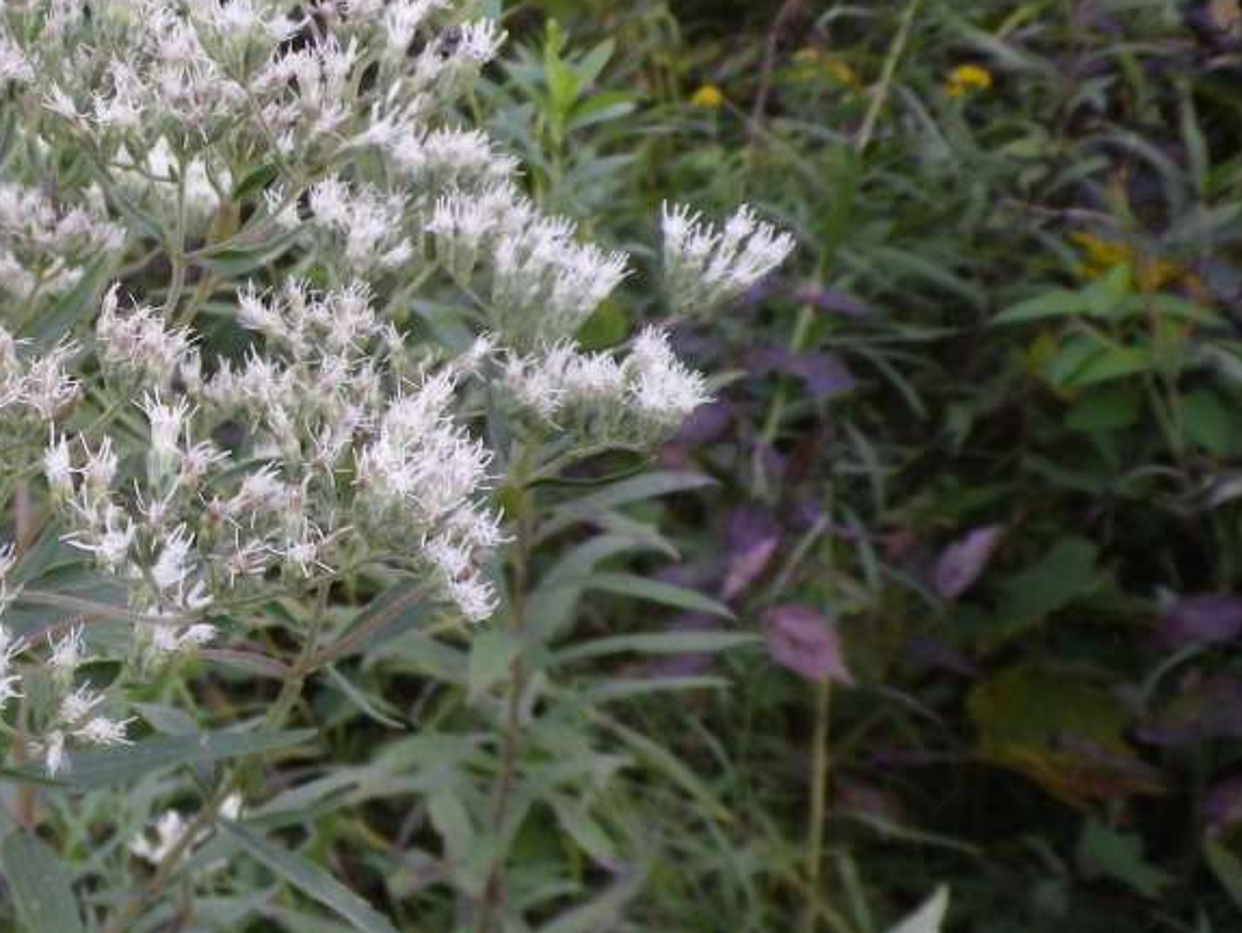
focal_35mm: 52
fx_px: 1867
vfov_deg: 28.0
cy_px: 442
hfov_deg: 34.6
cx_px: 105
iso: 80
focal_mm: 5.05
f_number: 3.5
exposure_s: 1/100
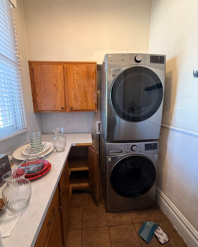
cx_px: 97
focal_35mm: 15
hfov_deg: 84.0
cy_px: 125
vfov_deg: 96.8
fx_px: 110
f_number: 2.2
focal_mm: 2.22
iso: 500
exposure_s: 1/60
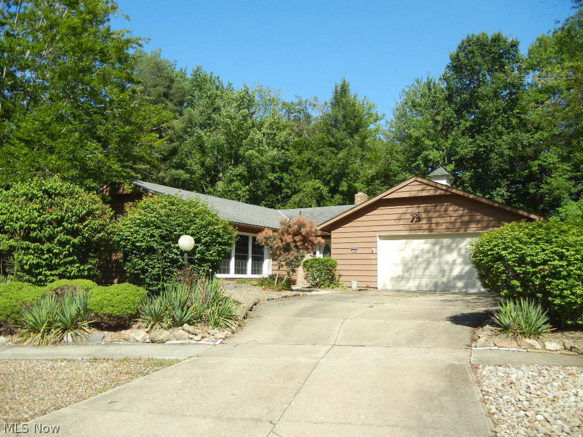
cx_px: 292
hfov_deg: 60.0
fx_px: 505
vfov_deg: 46.8
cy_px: 218
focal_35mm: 30
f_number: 7
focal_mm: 5.4
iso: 230
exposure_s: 1/360
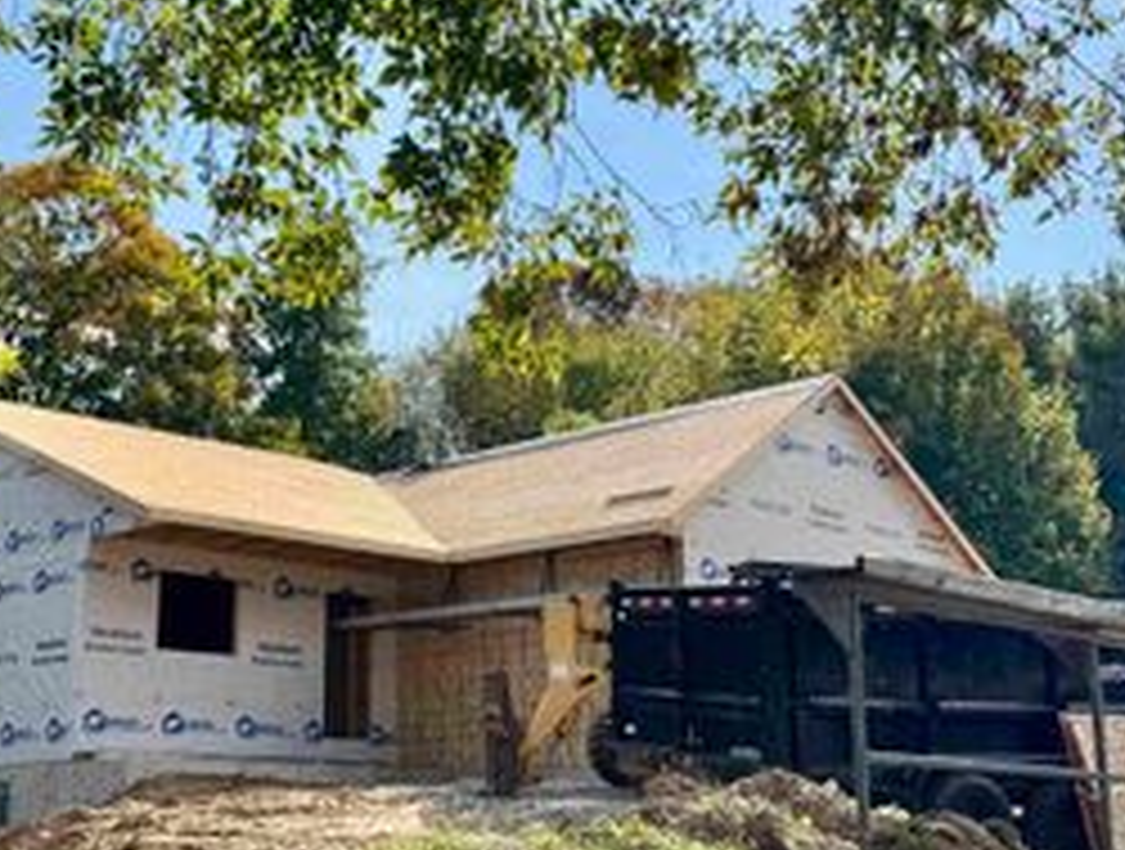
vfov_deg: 30.4
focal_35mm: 48
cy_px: 362
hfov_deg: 38.9
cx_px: 333
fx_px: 1564
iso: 80
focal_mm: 6.76
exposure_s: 1/4608
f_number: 1.78
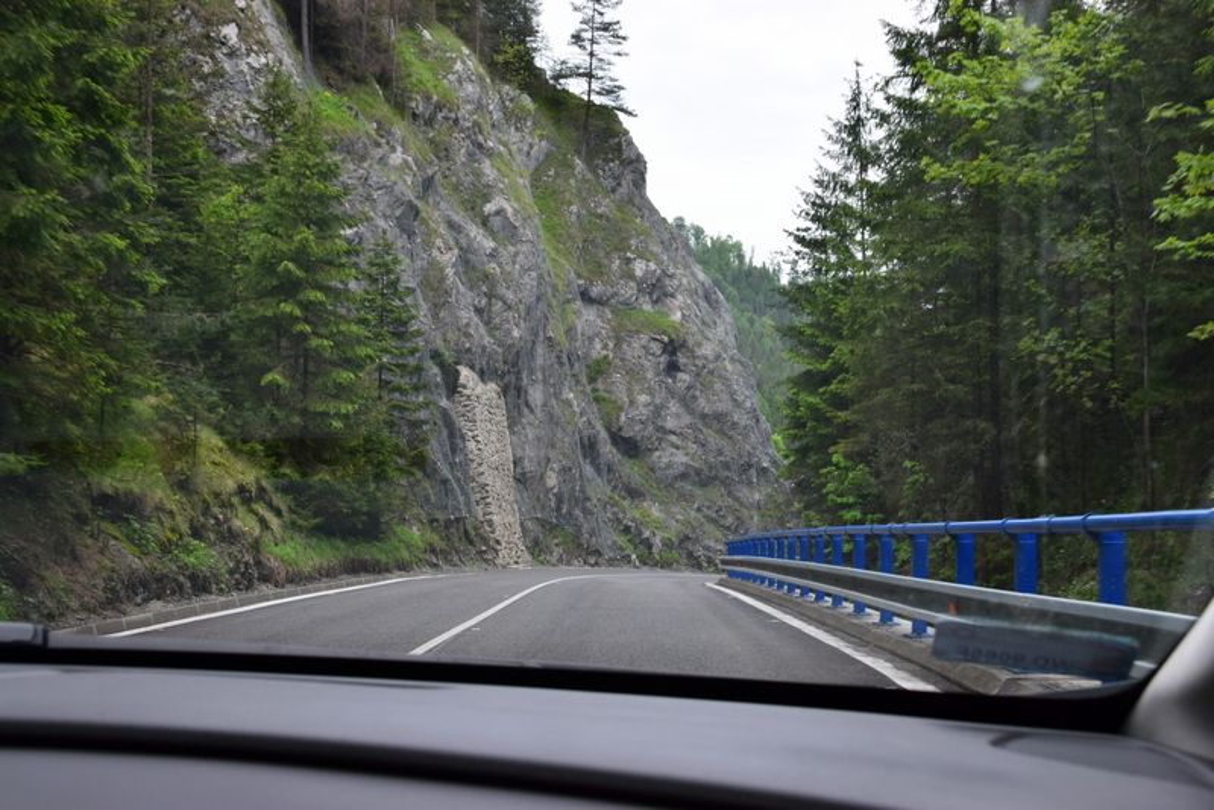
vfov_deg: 29.9
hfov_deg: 43.6
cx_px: 607
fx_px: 1518
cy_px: 405
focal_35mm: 45
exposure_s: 1/250
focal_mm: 30
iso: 400
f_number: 10
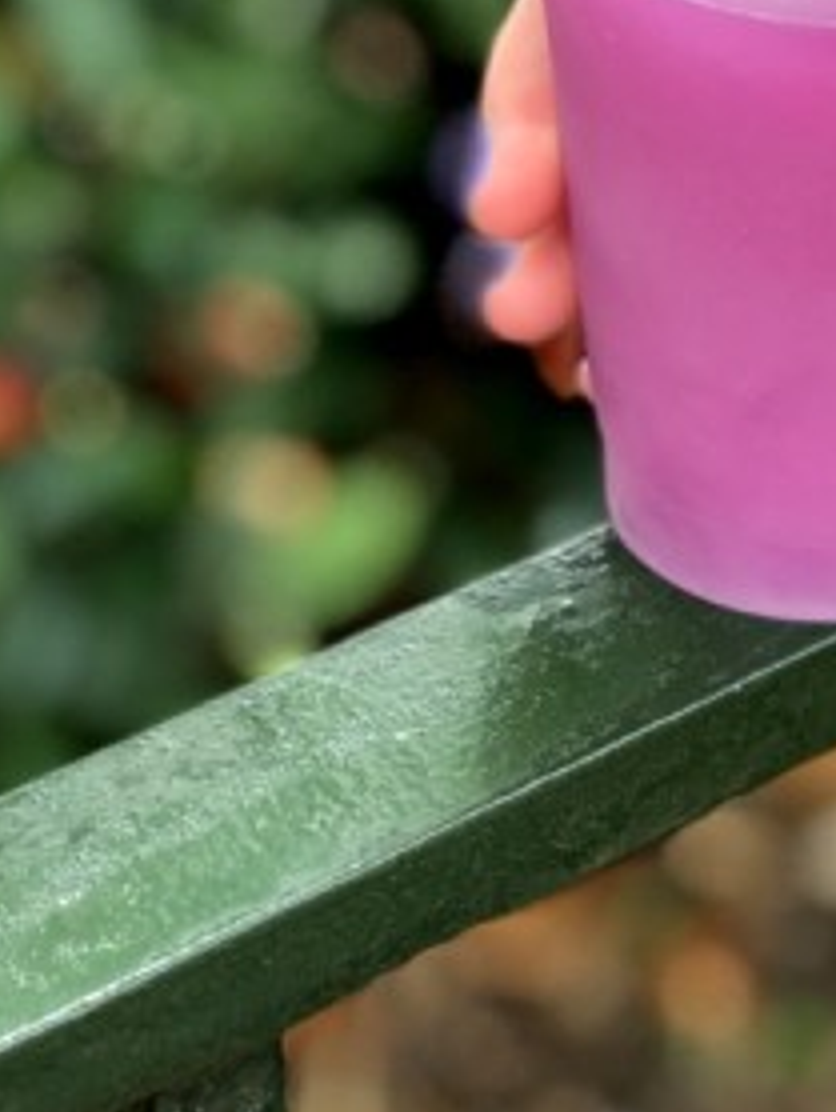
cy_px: -44
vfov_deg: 15.7
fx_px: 3955
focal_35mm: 123
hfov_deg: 11.9
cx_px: 880
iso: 32
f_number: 2.8
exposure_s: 1/120
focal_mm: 6.6
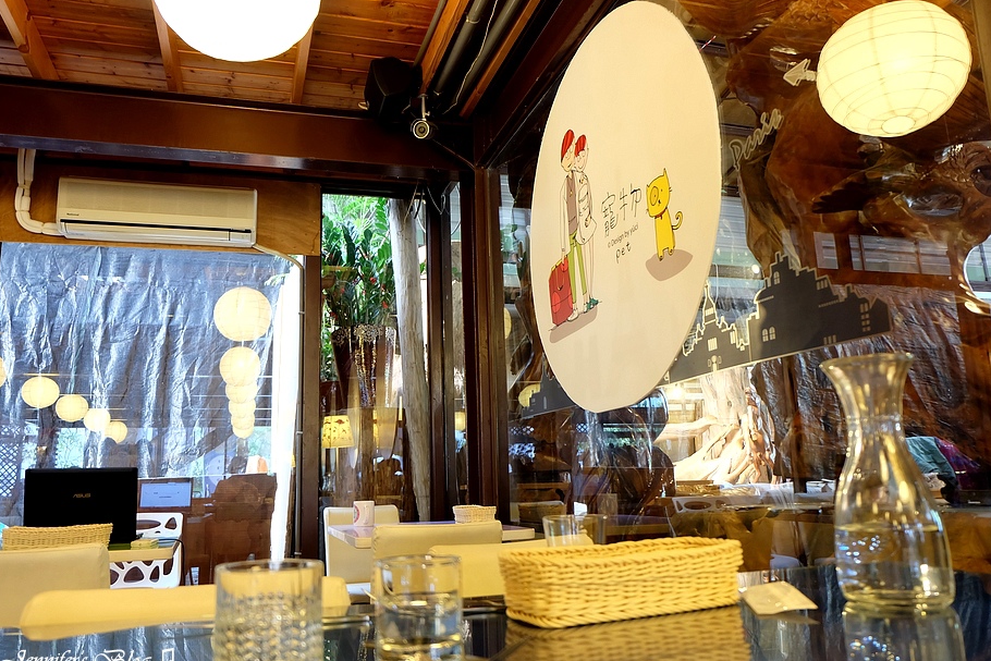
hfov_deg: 67.4
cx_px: 479
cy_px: 338
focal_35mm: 27
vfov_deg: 47.9
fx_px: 743
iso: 400
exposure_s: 1/10
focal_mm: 16
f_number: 3.5
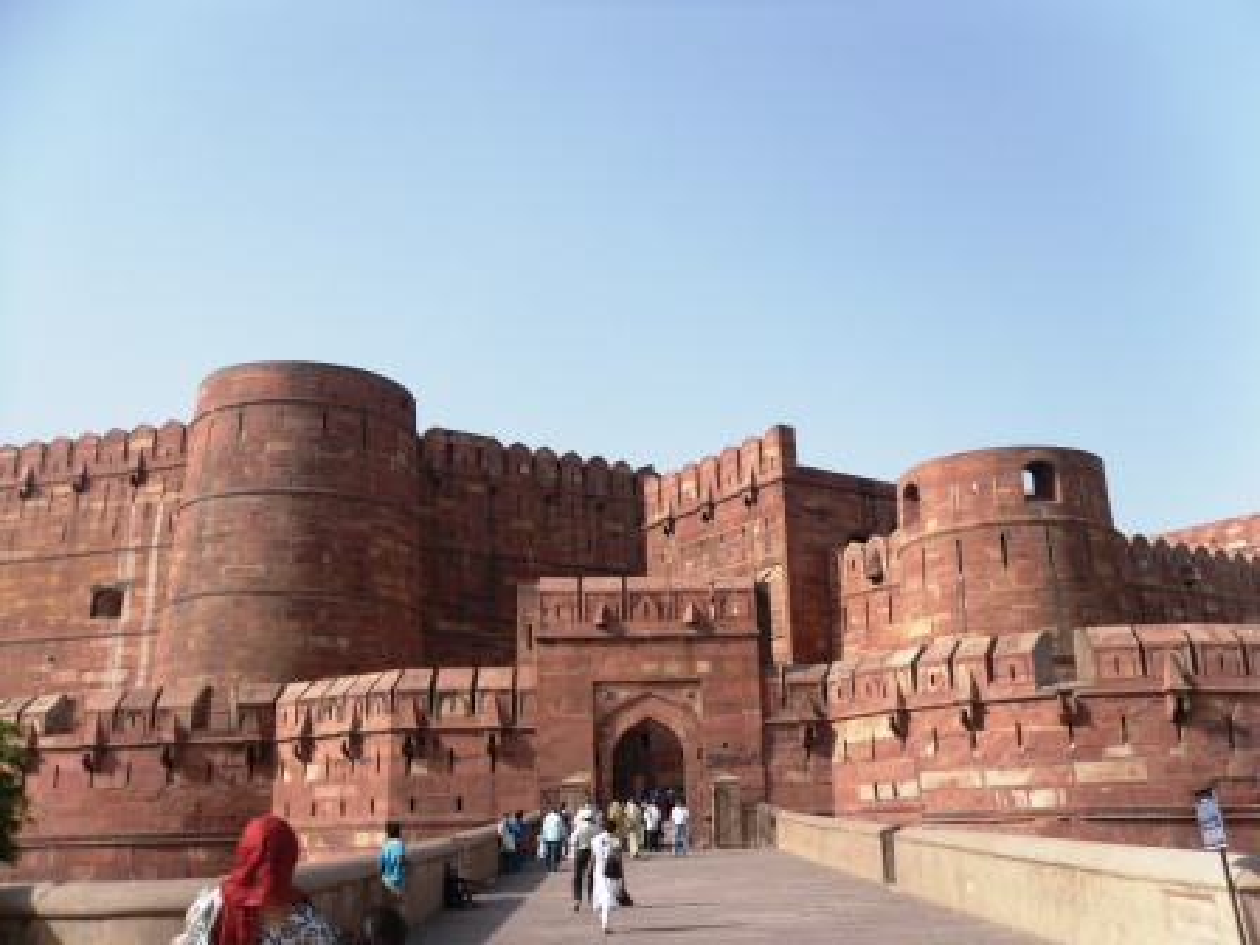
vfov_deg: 40.7
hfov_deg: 52.6
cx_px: 630
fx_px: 1274
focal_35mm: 35
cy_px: 472
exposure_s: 1/117
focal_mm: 6.3
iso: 80
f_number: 8.2
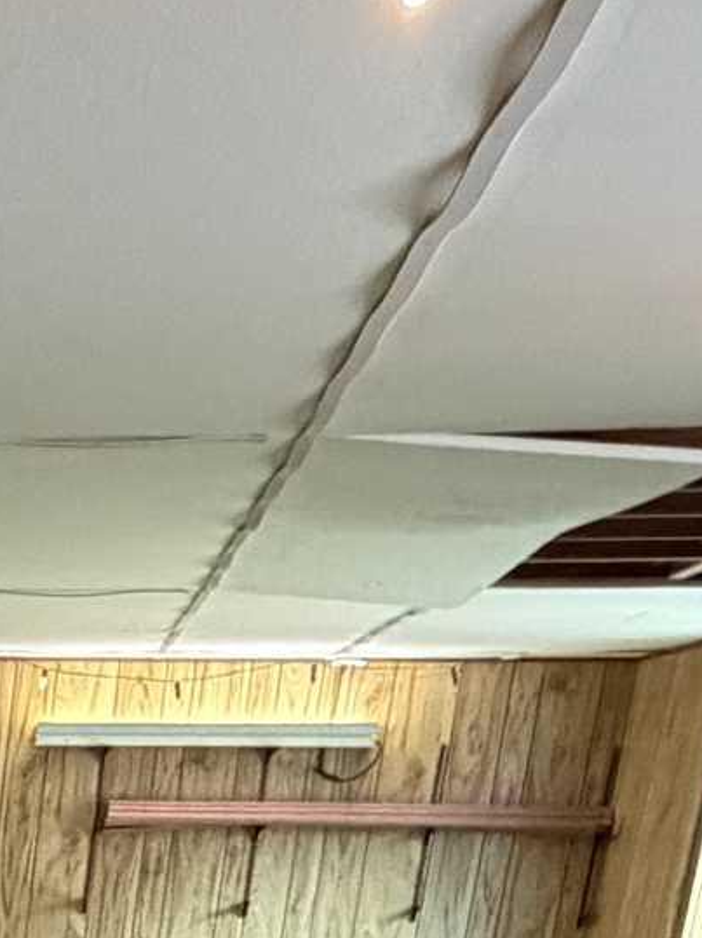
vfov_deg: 20.0
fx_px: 2165
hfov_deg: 15.9
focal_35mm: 80
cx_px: -537
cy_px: 1529
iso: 640
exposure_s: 1/60
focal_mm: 2.22
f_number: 2.2
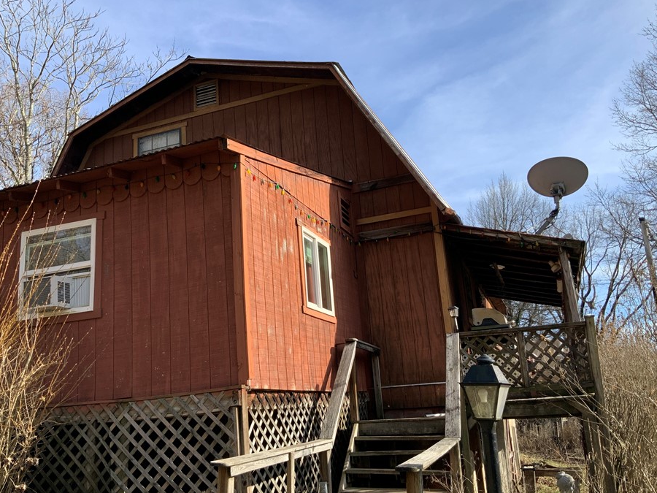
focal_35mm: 33
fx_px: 626
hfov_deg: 55.3
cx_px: 314
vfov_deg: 42.9
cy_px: 267
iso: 16
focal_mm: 3
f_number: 1.8
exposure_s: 1/1144
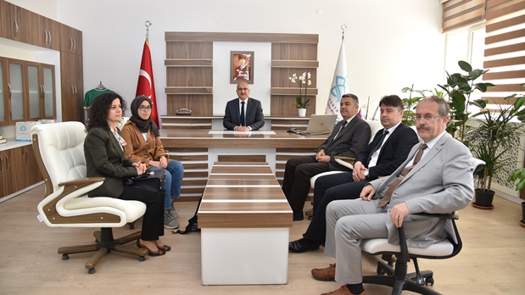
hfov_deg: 71.9
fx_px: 362
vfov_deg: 44.4
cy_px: 144
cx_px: 260
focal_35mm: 26
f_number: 4.5
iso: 400
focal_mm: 24
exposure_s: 1/80
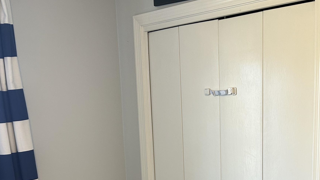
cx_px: 251
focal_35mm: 50
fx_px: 424
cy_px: 182
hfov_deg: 39.8
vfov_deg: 22.9
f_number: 1.5
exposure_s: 1/60
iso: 100
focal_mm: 5.7
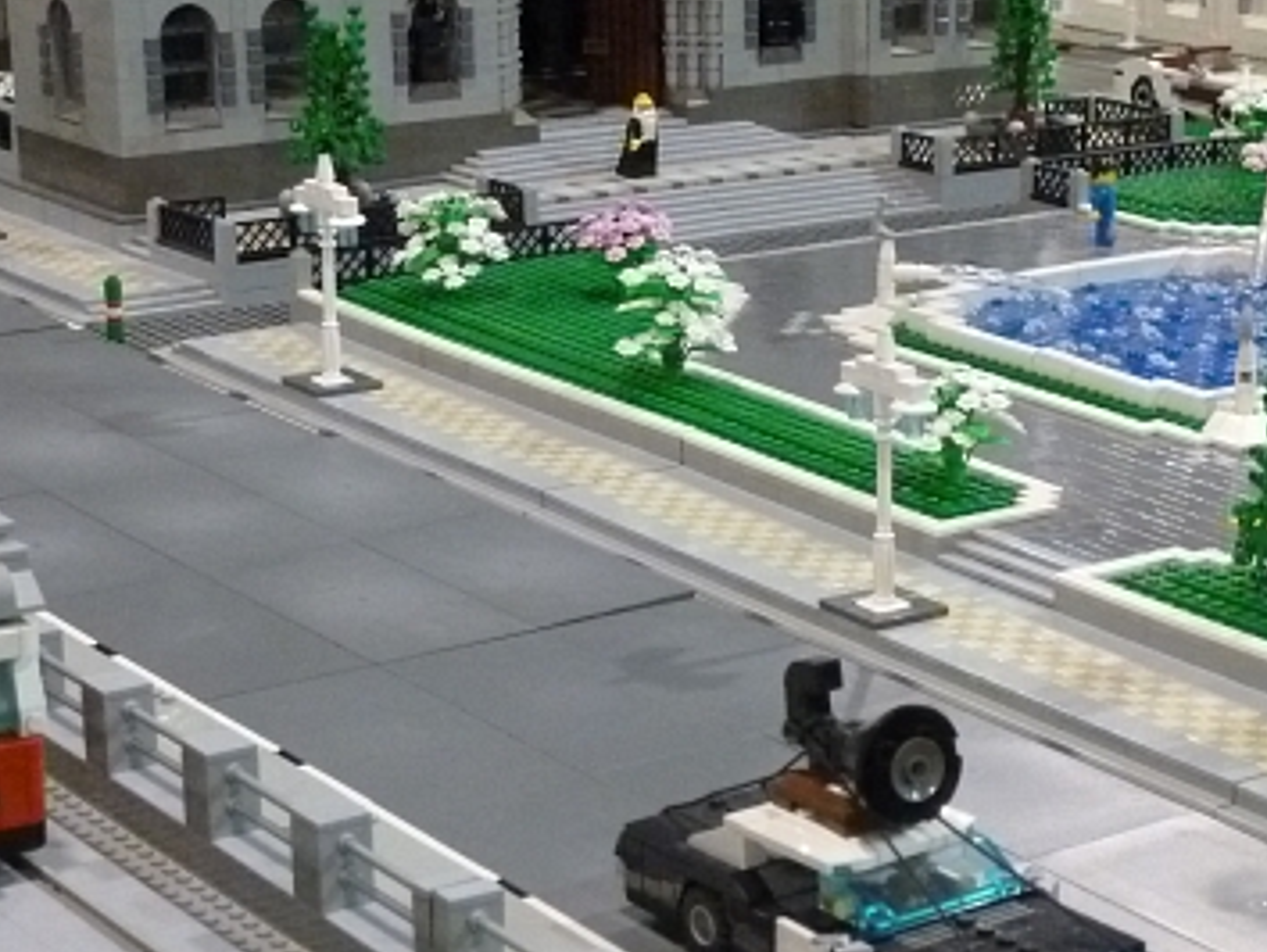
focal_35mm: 94
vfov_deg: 15.6
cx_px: 866
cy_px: 766
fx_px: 3443
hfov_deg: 20.8
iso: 800
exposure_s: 1/30
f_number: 3.8
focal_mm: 8.5
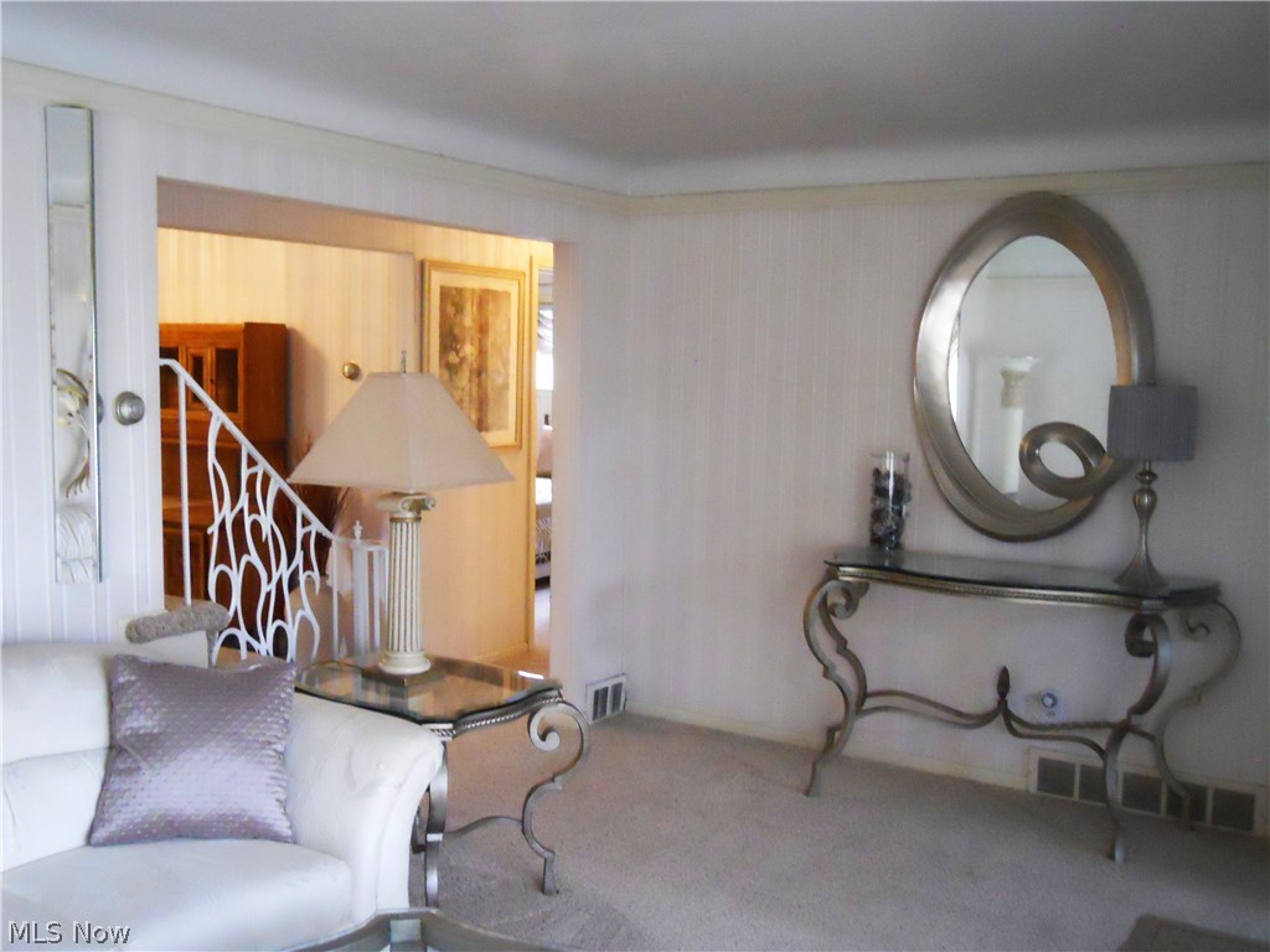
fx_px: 1174
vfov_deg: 44.2
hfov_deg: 56.8
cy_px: 476
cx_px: 635
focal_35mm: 32
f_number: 2.8
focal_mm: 5.7
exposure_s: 1/60
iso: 800
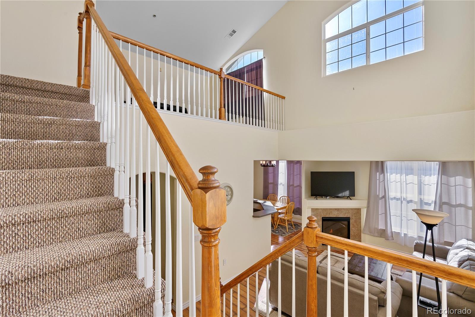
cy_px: 158
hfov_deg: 96.7
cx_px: 238
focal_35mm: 16
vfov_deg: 73.7
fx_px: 211
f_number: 10
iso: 400
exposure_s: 1/125
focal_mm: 16
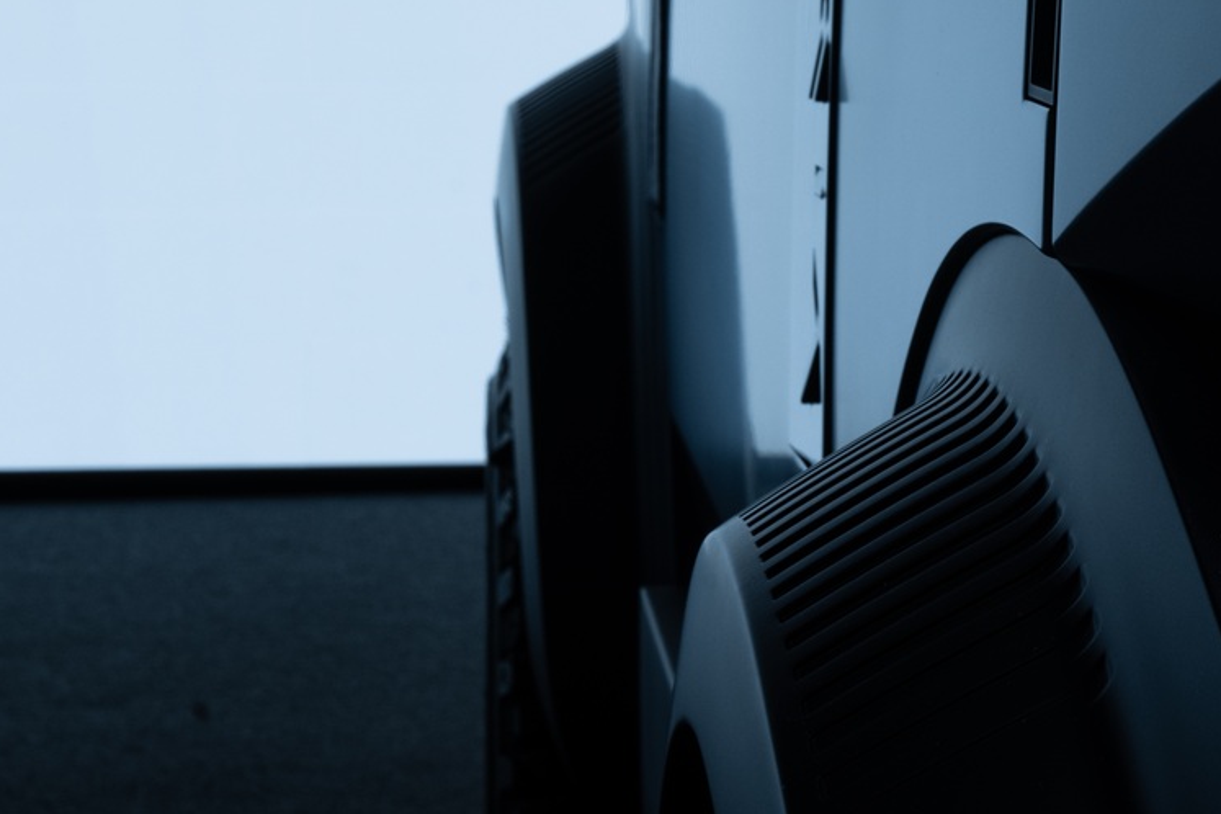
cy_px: 33
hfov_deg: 12.6
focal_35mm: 162
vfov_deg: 8.4
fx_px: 5494
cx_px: 1146
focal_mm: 63
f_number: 18
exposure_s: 1/2.5
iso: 160
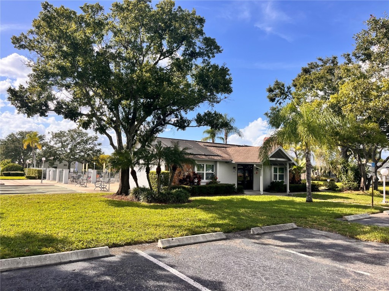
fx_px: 292
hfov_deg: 67.3
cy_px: 146
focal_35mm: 26
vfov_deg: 53.1
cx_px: 194
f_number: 1.6
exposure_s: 1/2358
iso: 50
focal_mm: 5.1
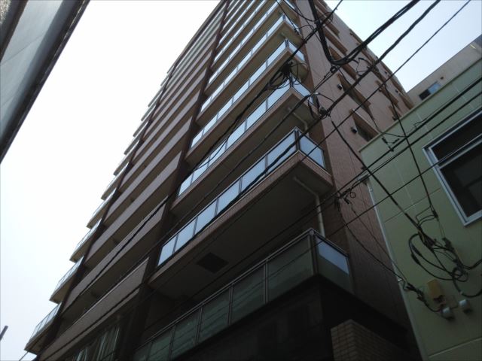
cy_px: 180
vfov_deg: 51.4
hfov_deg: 65.3
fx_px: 376
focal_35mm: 27
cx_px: 241
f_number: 2.4
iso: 71
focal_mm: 2.87
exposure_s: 1/1000
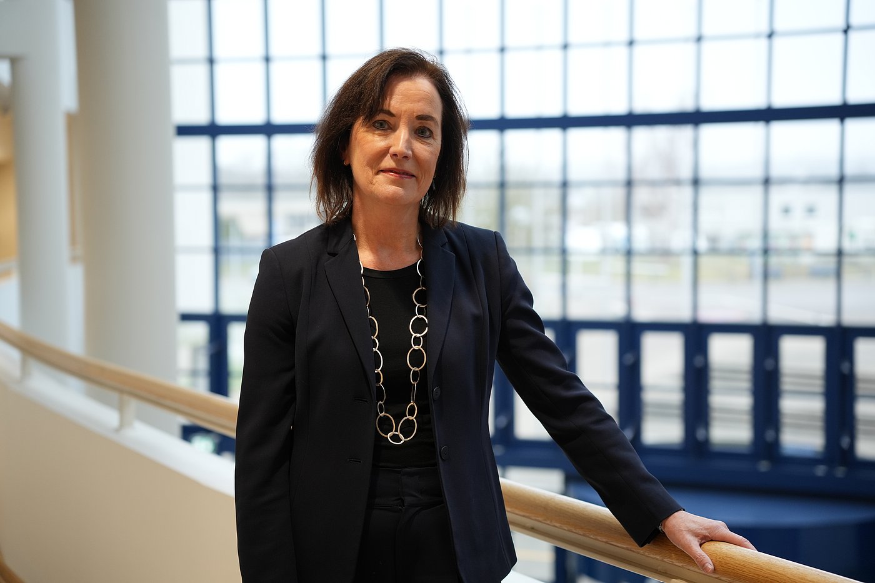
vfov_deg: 22.0
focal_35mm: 62
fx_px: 1499
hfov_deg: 32.5
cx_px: 438
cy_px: 292
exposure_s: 1/80
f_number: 2.8
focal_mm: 61.7
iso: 800
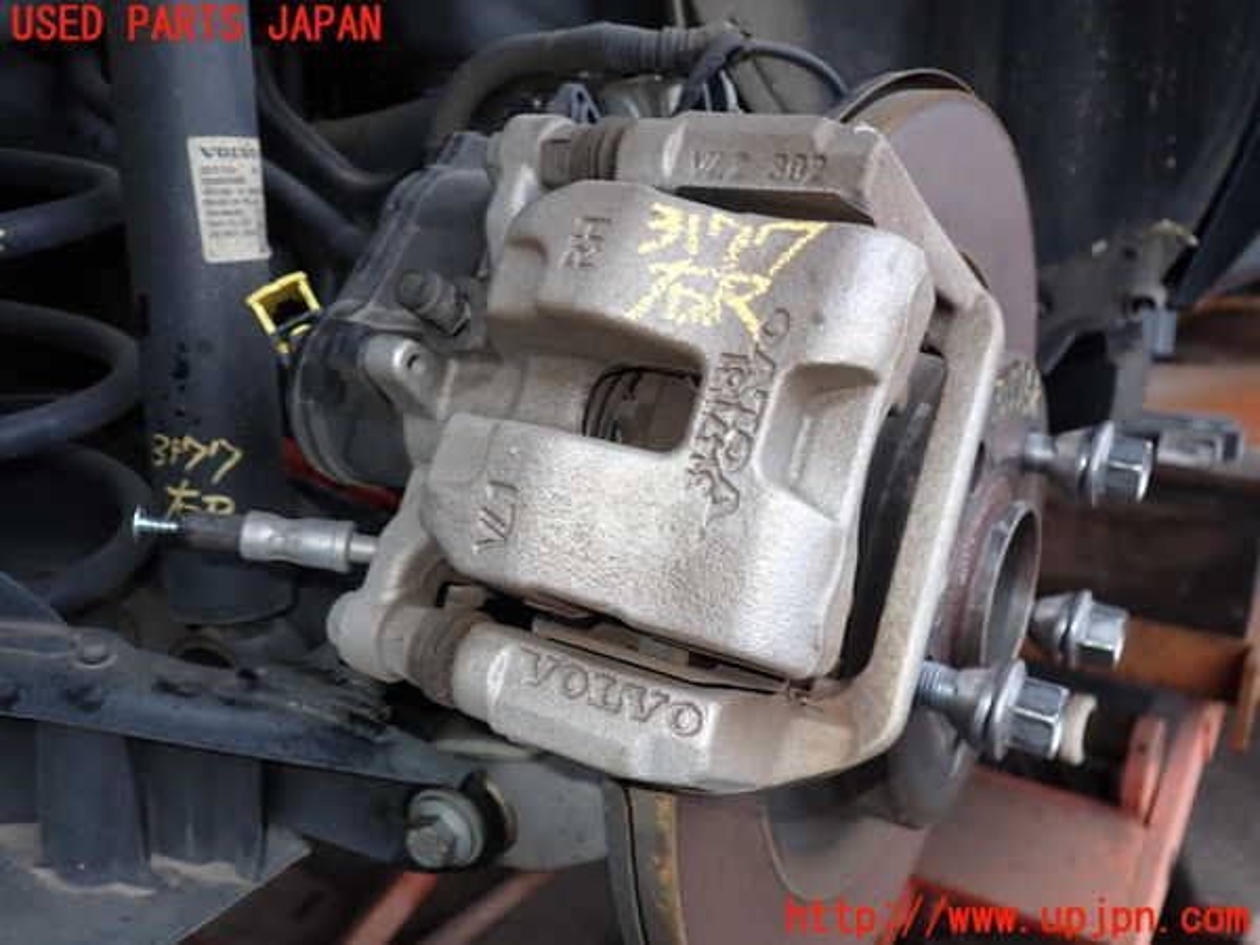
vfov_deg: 46.8
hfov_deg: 60.0
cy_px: 472
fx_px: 1092
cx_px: 630
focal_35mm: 30
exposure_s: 1/30
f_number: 6.3
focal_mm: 5.4
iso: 100
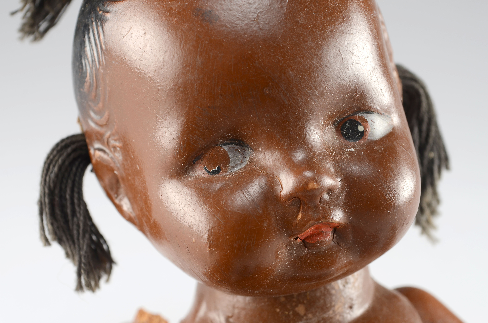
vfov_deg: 18.8
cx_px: 244
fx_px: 974
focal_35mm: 72
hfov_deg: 28.1
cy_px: 162
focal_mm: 48
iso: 100
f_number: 11
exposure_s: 1/80
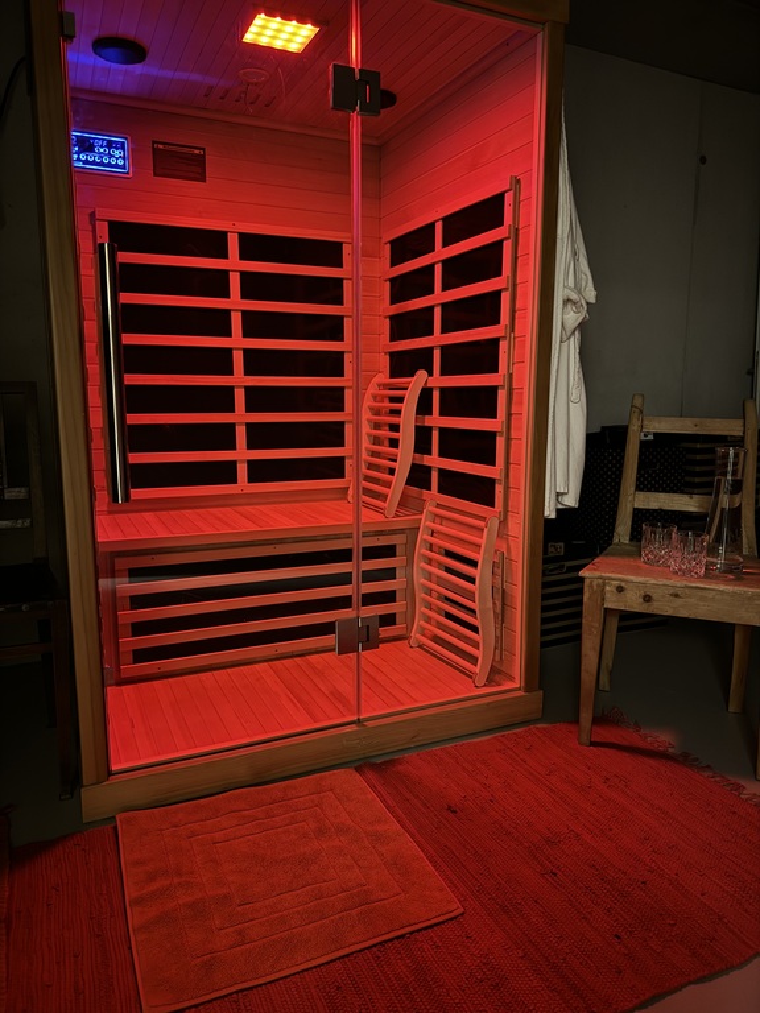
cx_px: 380
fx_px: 703
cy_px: 506
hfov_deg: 56.8
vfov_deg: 71.6
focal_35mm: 24
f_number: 1.78
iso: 1000
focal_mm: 6.86
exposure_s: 1/10
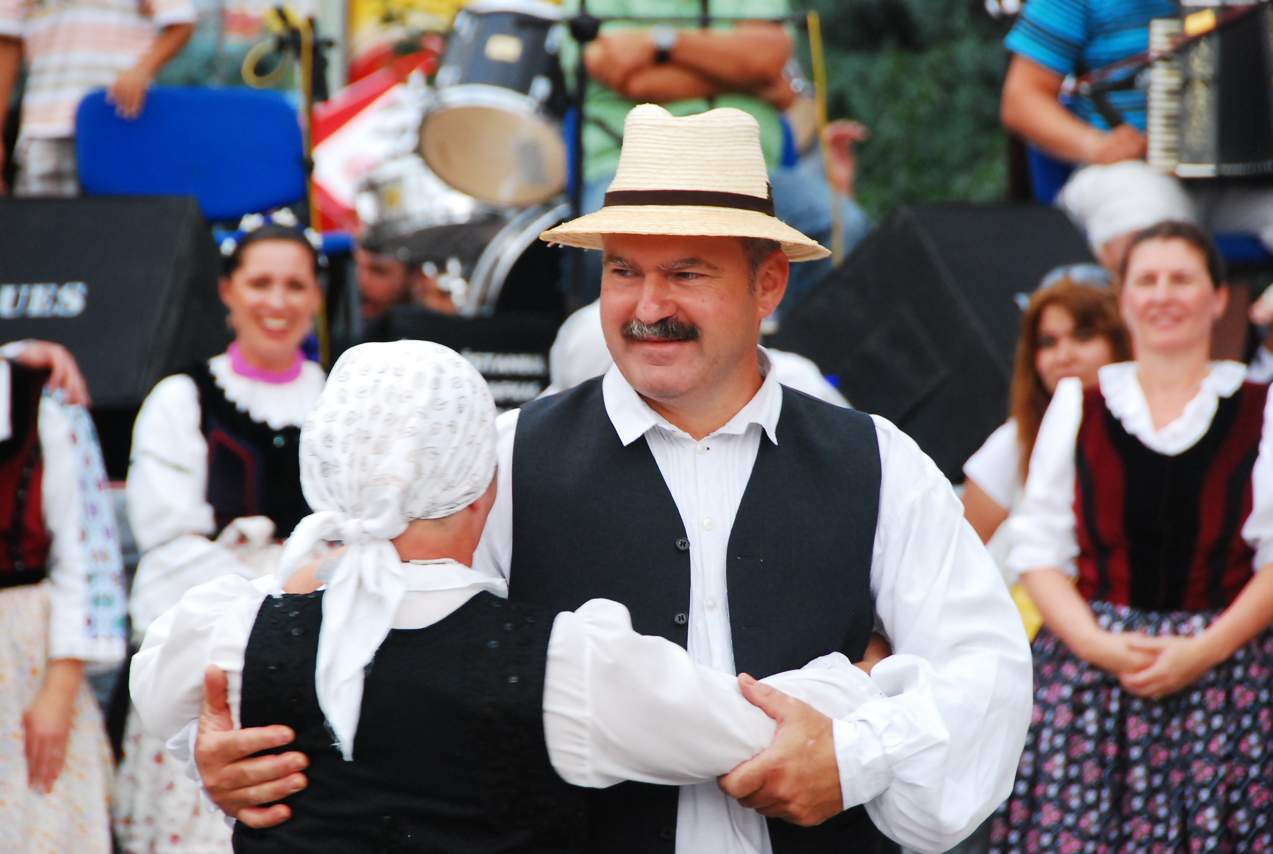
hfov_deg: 6.9
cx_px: 636
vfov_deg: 4.6
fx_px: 10630
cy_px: 427
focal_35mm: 300
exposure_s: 1/125
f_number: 8
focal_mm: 200
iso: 800
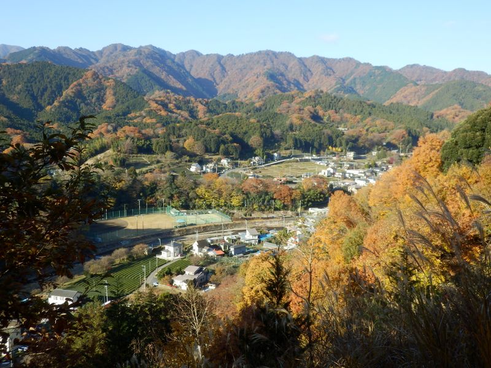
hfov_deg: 50.1
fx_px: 525
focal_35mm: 37
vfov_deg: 38.7
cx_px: 246
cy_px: 184
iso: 80
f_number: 3.9
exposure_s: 1/320
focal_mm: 6.6
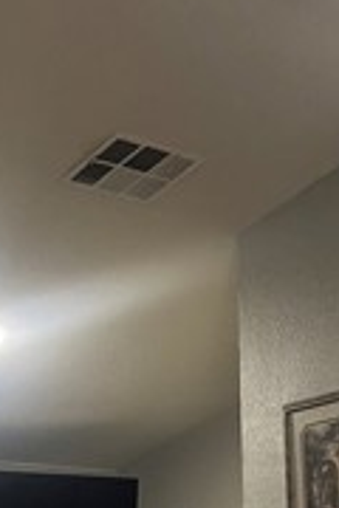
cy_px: 632
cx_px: 387
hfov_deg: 13.9
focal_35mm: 96
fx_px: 1356
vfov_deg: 19.8
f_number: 1.6
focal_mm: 5.1
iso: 200
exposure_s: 1/60
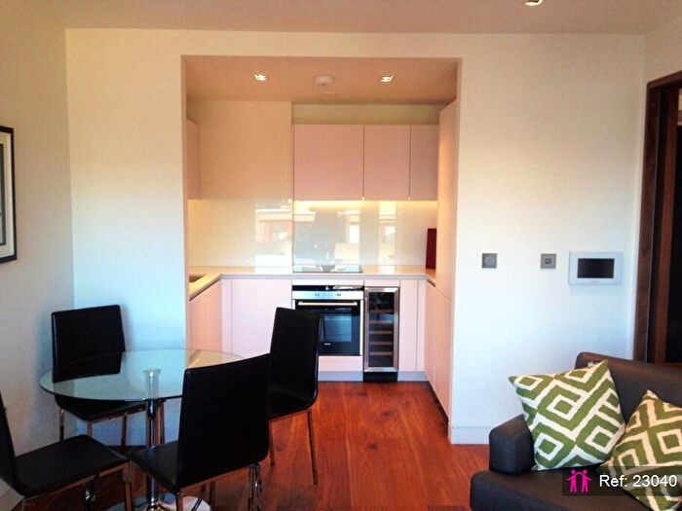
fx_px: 650
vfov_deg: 42.9
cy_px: 256
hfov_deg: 55.4
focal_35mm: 33
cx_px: 341
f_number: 2.4
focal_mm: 4.12
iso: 50
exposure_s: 1/30
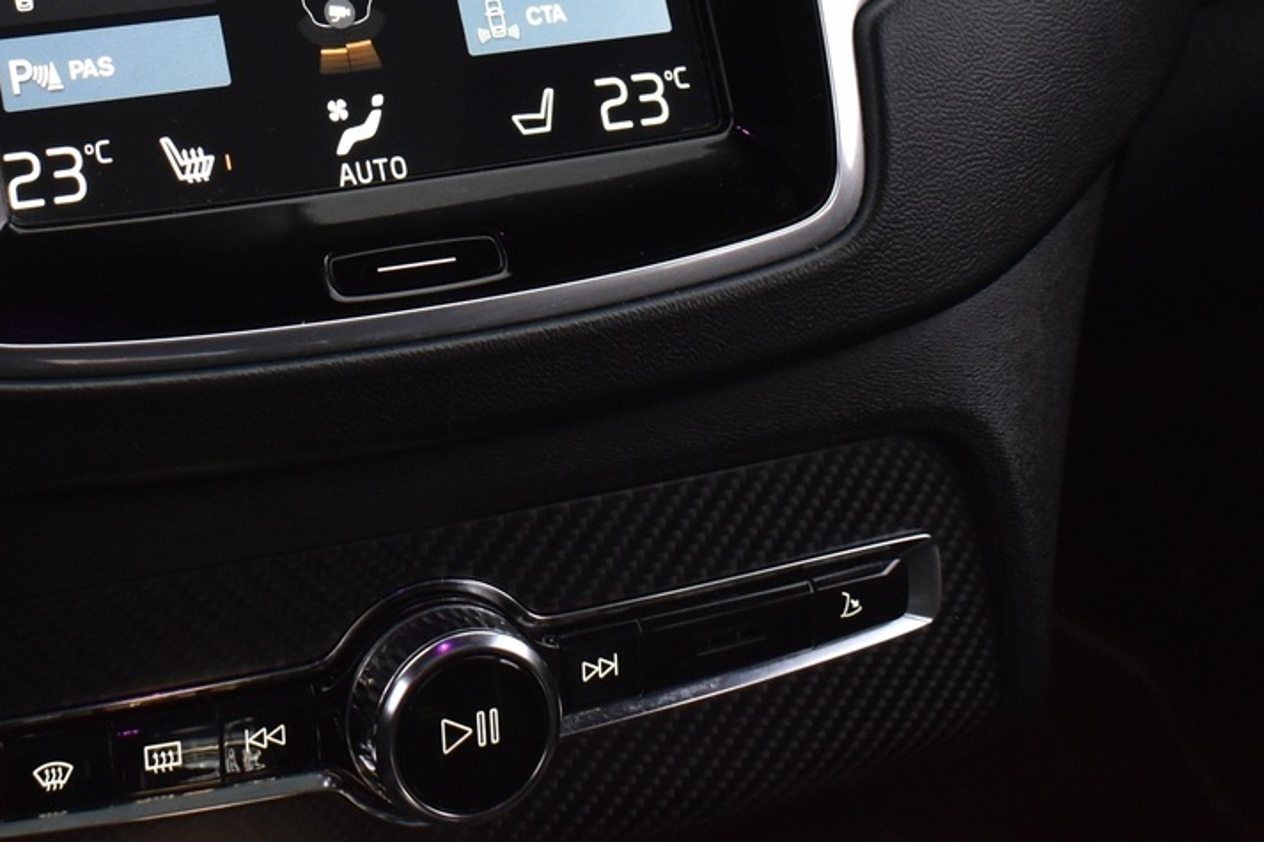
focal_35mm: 75
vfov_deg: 17.7
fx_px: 2633
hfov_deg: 26.2
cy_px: -14
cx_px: 161
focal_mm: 22
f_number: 5.6
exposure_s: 1/13
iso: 1250
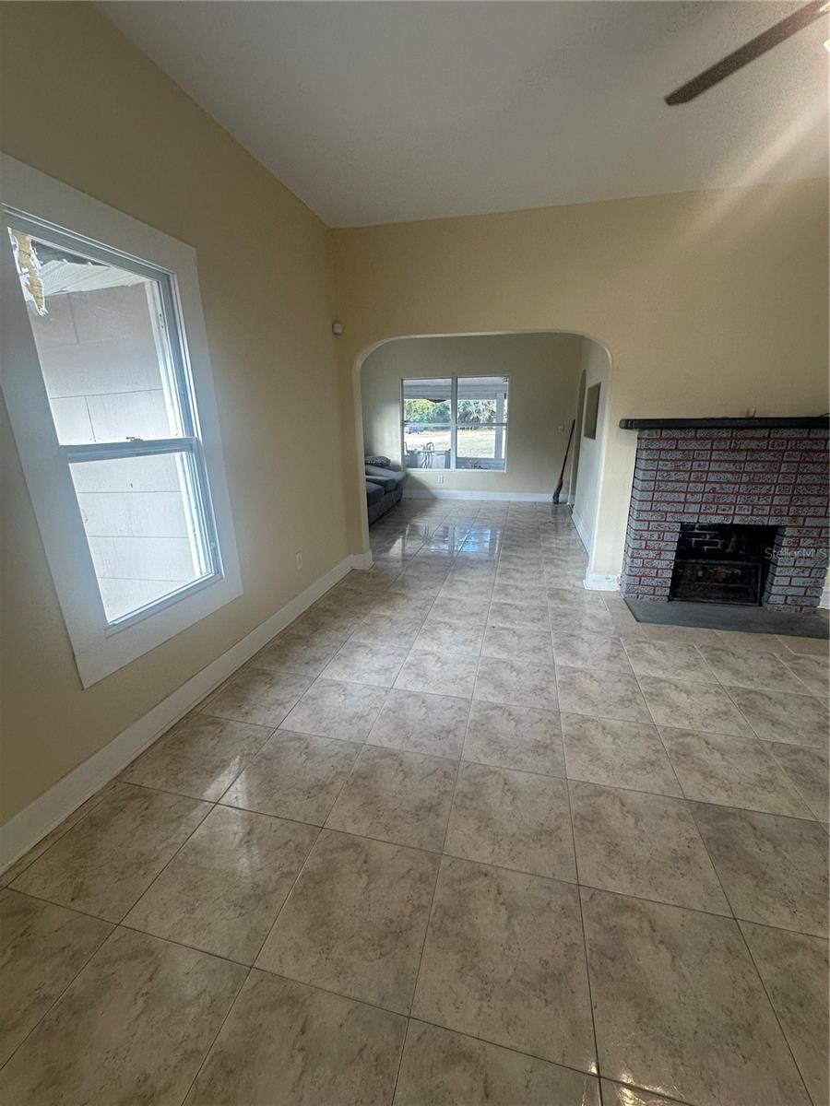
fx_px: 448
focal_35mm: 14
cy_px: 553
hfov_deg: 85.7
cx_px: 415
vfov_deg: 102.1
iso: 125
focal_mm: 2.22
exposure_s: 1/120
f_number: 2.2
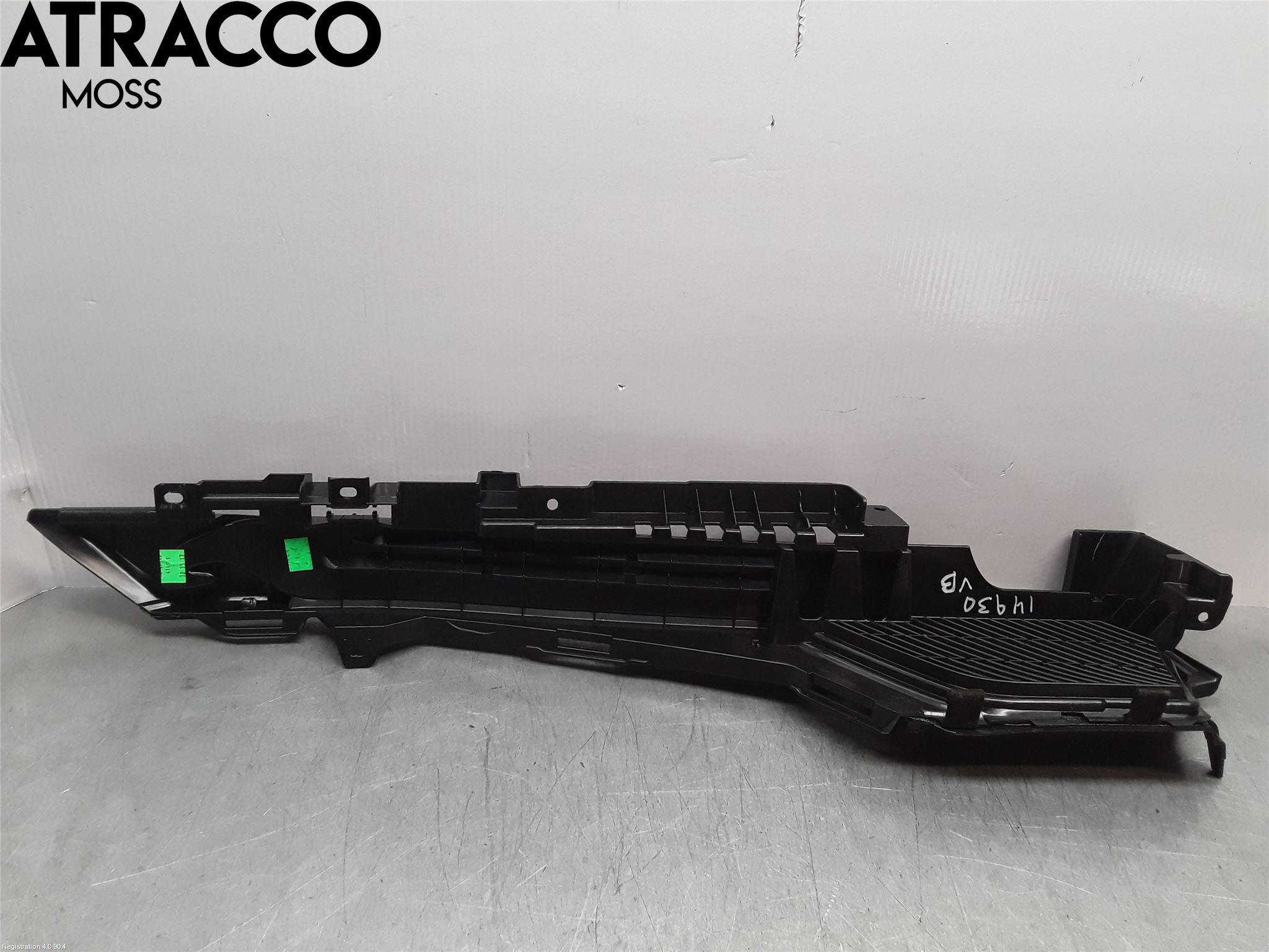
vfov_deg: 49.7
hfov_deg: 63.4
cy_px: 476
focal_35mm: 28
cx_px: 634
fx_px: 1026
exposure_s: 1/100
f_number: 1.9
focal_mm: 2.91
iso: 64
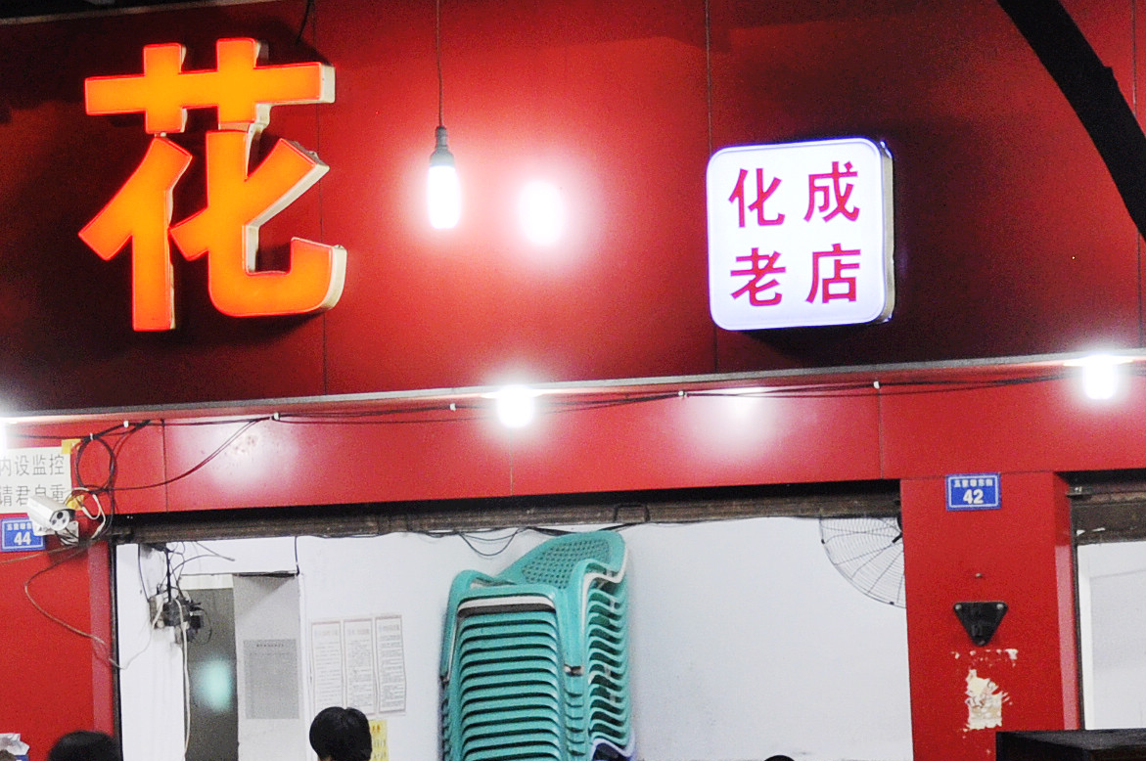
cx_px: 125
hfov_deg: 11.8
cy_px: 527
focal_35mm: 173
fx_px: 5501
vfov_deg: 7.9
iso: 500
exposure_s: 1/15
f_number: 4.5
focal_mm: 42
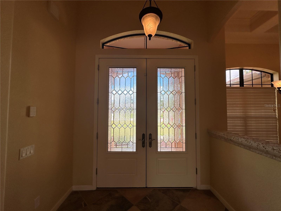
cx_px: 140
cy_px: 106
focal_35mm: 14
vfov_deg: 85.7
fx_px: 114
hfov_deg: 102.1
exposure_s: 1/481
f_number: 2.2
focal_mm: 2.22
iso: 40
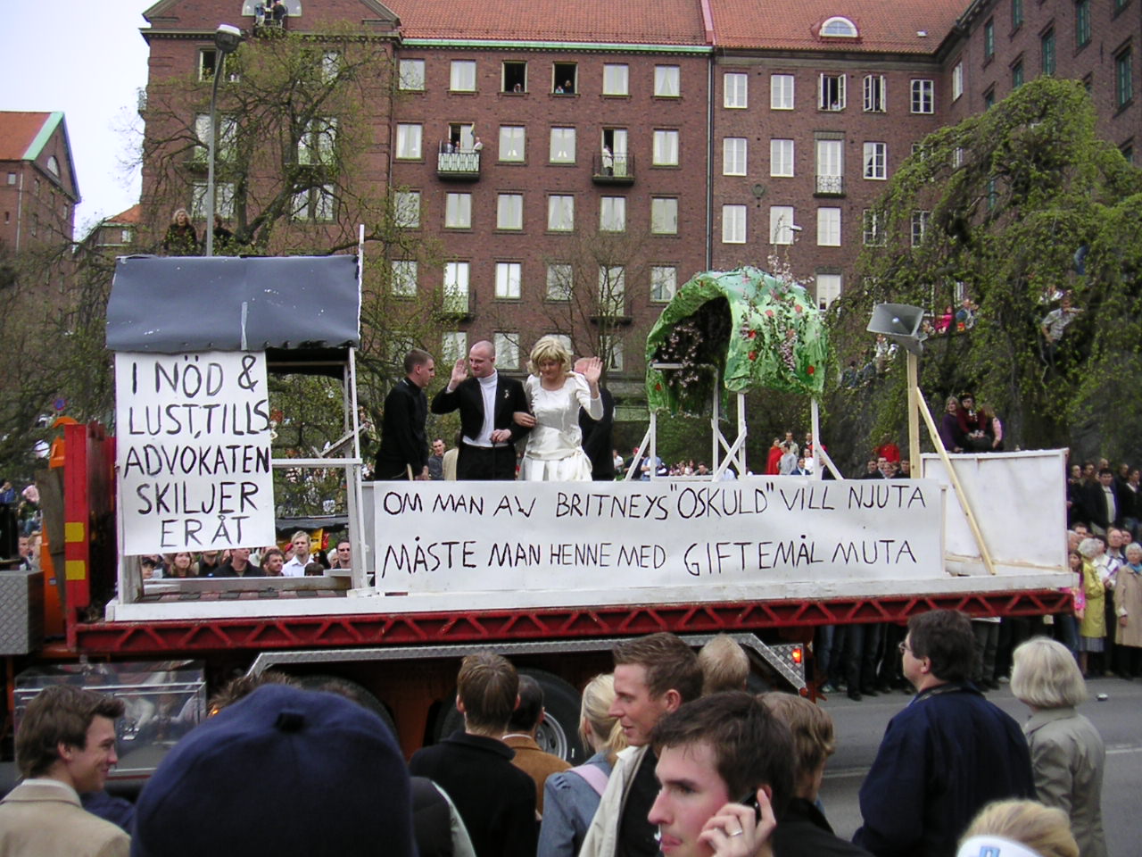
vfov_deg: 34.3
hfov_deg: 44.8
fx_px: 1386
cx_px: 571
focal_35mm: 42
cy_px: 428
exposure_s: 1/90
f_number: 2.9
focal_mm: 5.5
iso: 64
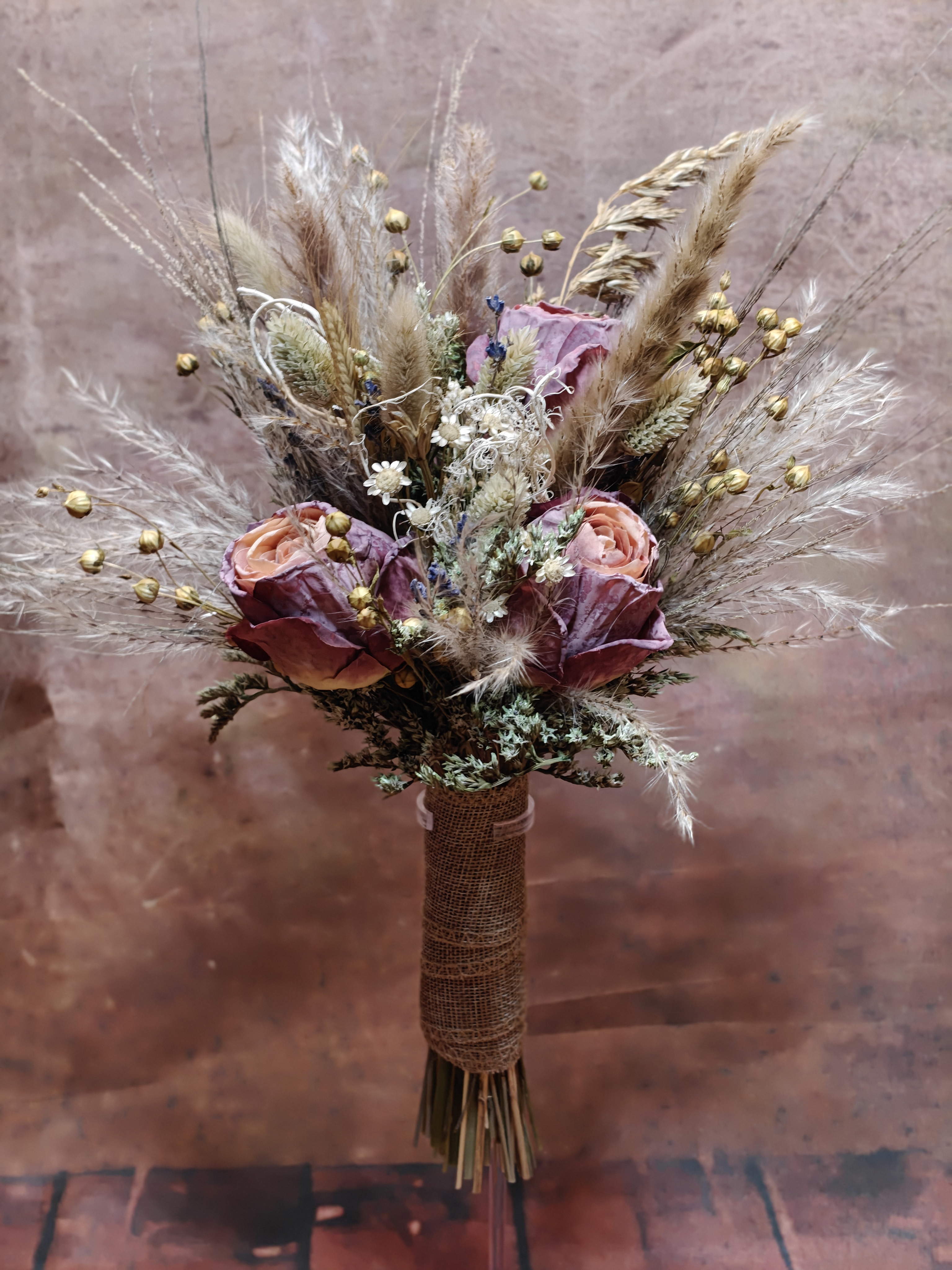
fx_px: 2677
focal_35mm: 73
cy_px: 635
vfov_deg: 26.7
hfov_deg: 20.2
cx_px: 476
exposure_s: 1/33
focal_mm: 13.85
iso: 1250
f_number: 16
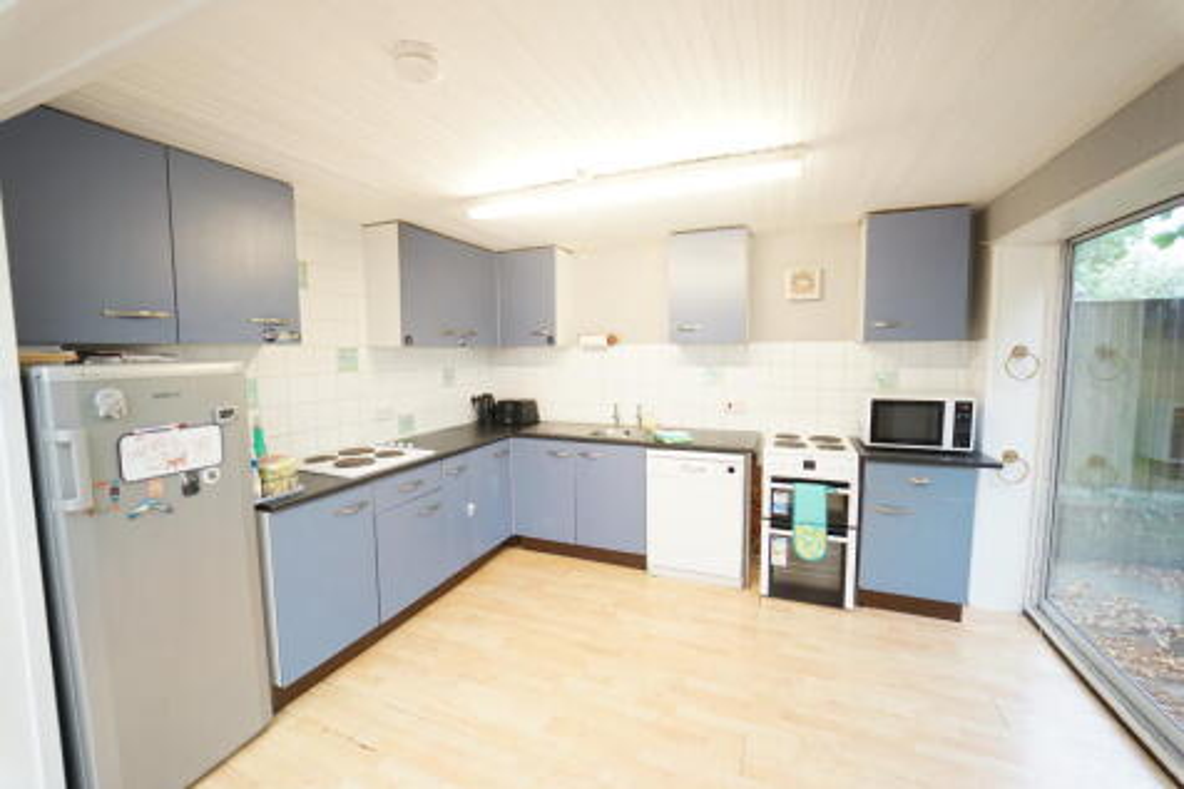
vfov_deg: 81.2
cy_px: 394
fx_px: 460
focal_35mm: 14
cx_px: 592
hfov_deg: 104.3
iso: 500
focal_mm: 14
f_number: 2.8
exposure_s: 1/60
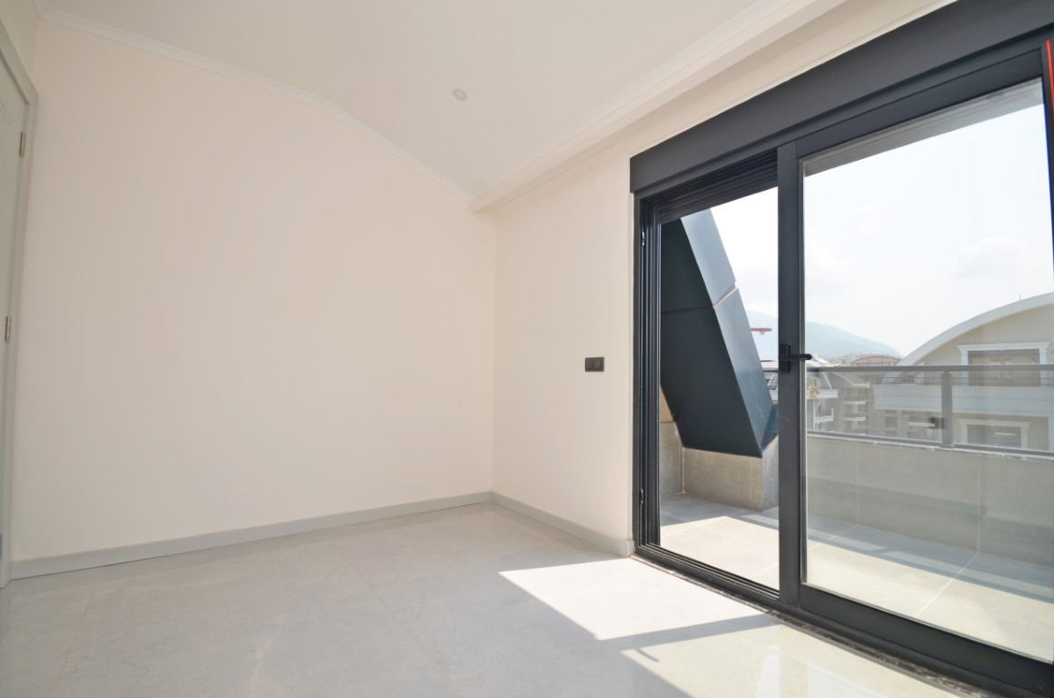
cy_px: 349
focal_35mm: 15
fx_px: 438
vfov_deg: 77.1
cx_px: 527
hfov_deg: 100.5
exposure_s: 1/200
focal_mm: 10
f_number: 7.1
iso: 100
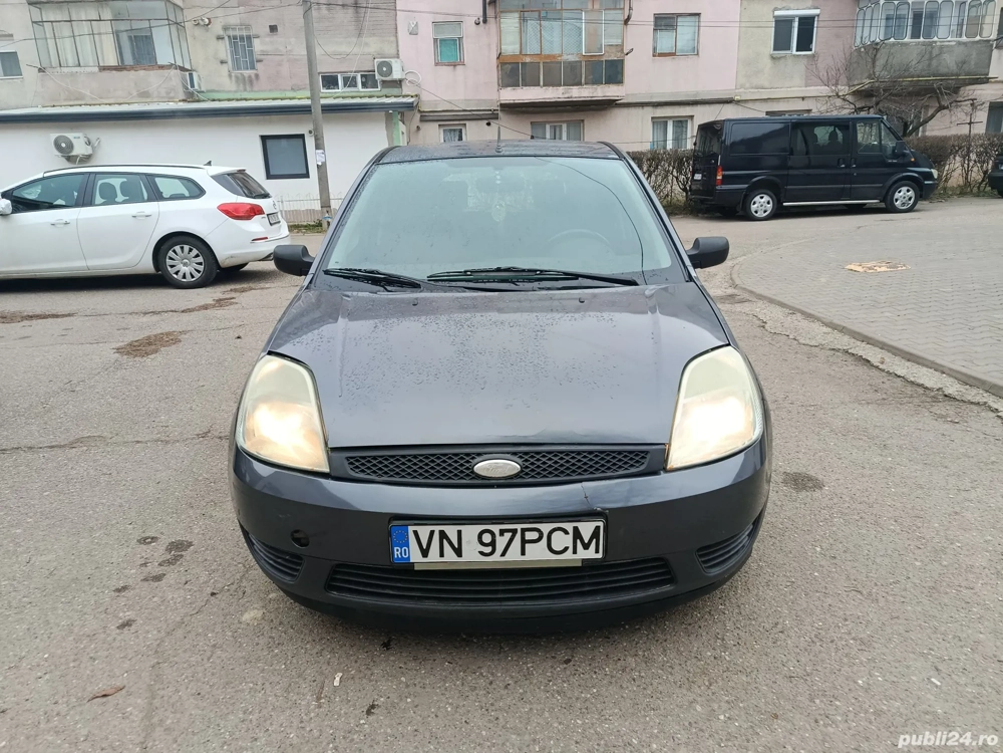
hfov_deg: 71.6
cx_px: 502
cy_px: 376
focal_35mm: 24
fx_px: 695
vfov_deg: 56.8
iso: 92
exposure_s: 1/100
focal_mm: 5.24
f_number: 1.7
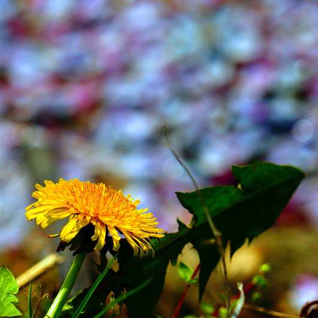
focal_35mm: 461
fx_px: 4791
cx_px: 110
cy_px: 159
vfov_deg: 3.8
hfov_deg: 3.8
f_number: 6.3
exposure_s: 1/400
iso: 160
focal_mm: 240
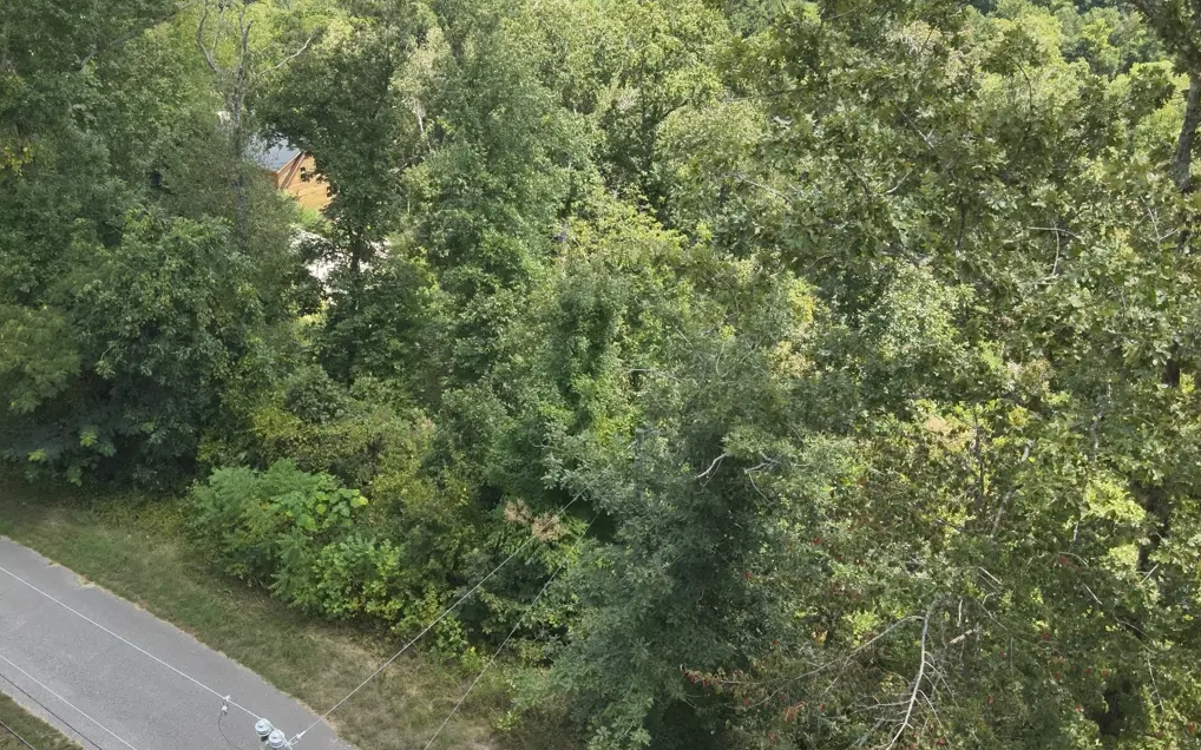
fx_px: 982
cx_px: 497
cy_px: 348
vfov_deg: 41.8
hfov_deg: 62.5
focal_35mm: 30
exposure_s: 1/320
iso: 100
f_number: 2.8
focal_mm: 4.4
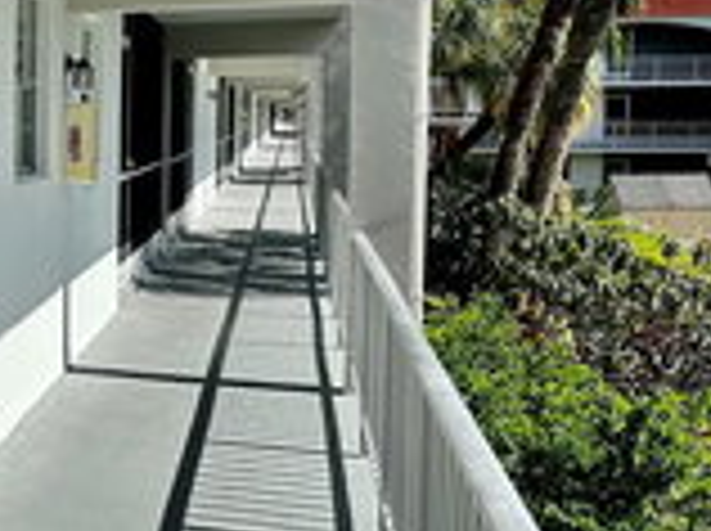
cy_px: 220
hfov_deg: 25.9
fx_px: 1333
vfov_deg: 22.5
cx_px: -196
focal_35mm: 65
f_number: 1.78
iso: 80
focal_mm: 6.86
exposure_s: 1/5263
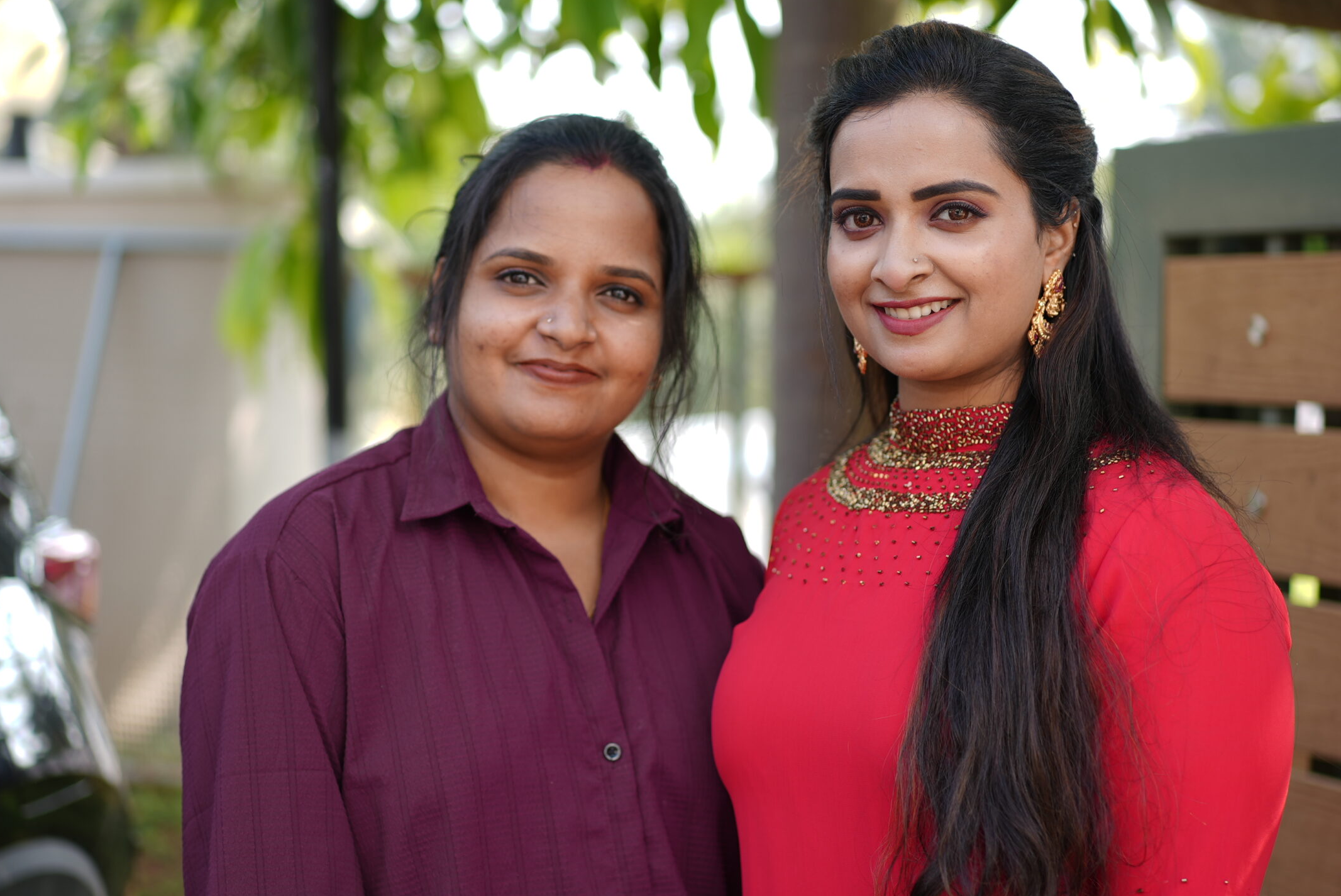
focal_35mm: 66
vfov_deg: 20.6
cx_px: 747
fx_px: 2460
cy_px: 459
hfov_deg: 30.5
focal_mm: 55
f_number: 2
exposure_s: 1/250
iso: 50
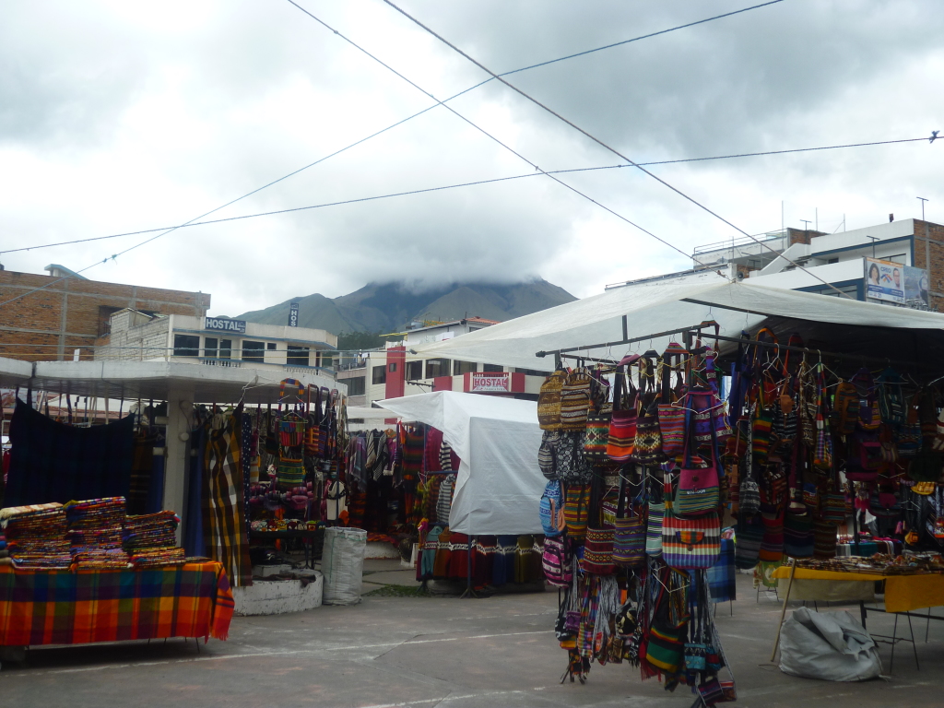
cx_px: 472
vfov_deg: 36.8
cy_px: 354
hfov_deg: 47.9
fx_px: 1064
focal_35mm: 39
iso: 80
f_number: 3
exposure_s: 1/500
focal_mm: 6.9
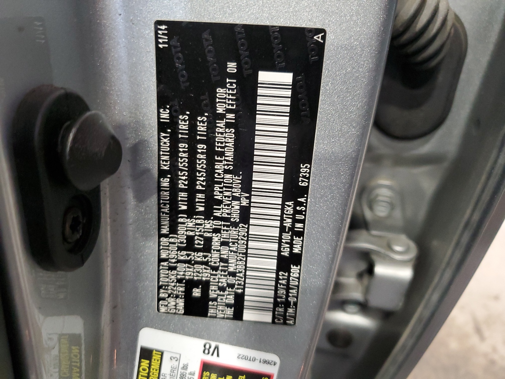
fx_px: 379
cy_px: 190
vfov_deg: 53.1
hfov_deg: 67.3
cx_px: 252
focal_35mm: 26
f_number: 1.5
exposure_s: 1/40
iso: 299
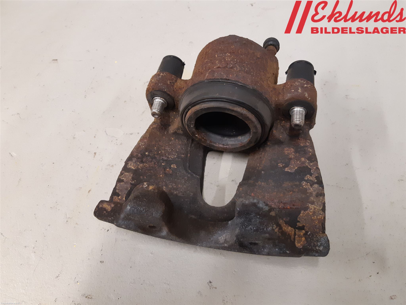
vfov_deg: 53.1
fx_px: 305
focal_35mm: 26
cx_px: 203
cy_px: 152
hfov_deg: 67.3
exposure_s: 1/50
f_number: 1.7
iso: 250
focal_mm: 3.93
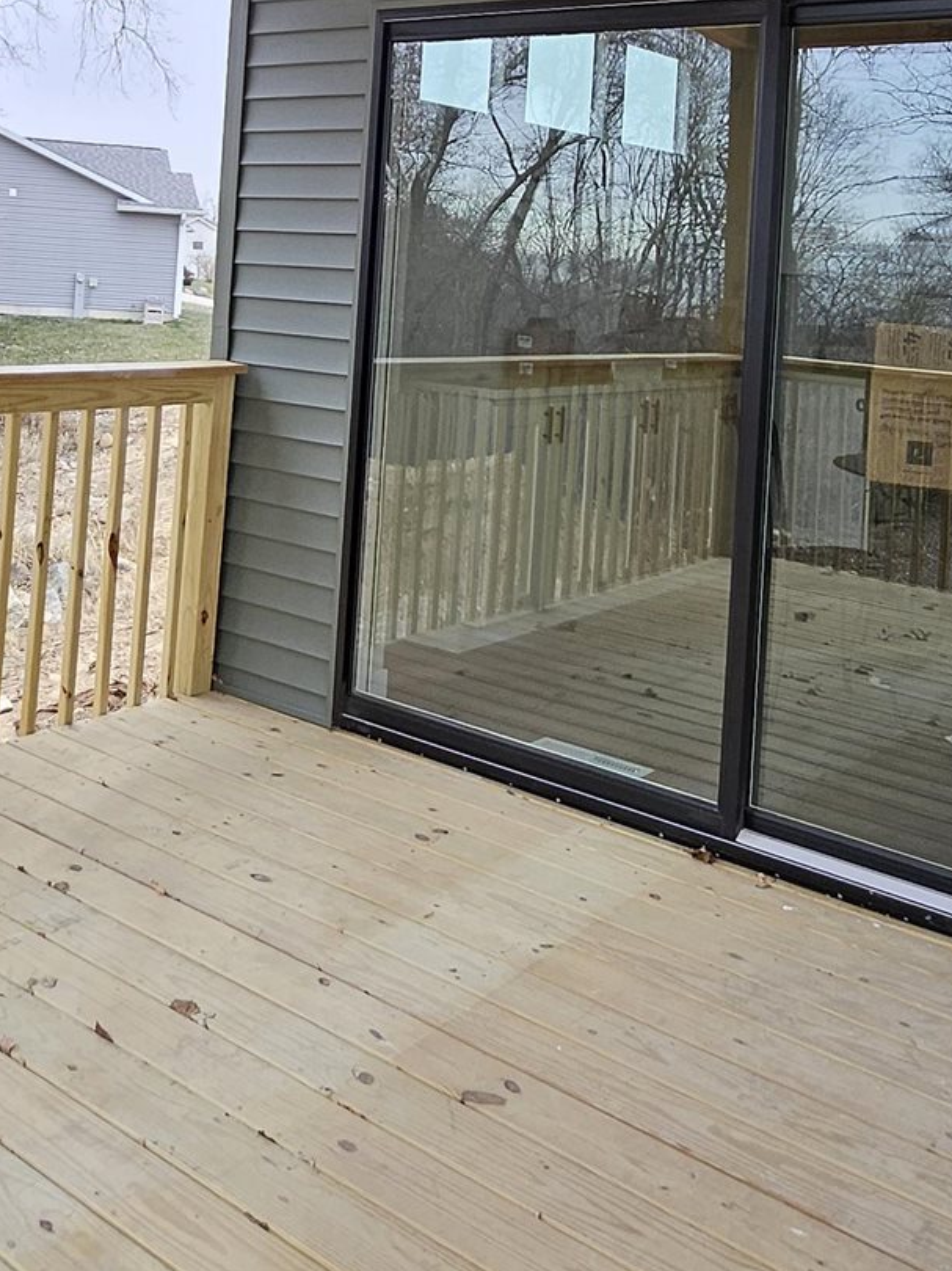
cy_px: 246
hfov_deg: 38.6
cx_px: 423
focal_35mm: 37
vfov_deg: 47.3
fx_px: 1357
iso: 40
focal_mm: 1.74
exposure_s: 1/120
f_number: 2.2
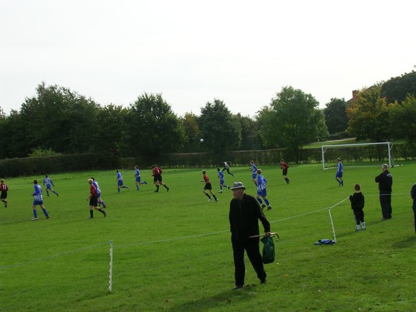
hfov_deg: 22.8
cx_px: 208
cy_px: 156
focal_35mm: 86
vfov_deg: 17.2
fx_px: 1034
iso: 50
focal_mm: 13
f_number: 4.1
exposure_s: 1/455
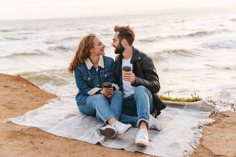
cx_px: 118
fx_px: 374
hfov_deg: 35.0
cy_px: 78
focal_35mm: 57
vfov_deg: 23.8
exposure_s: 1/200
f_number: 3.5
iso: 200
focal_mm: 57
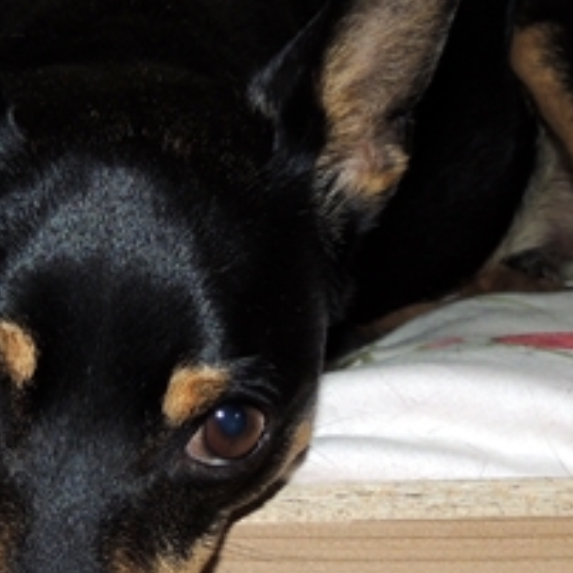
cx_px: 142
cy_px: 152
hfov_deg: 18.8
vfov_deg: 18.8
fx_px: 1723
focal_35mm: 92
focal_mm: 5.3
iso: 200
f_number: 3.1
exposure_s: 1/30
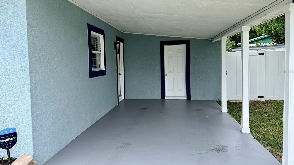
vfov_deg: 42.8
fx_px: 211
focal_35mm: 27
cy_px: 72
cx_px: 145
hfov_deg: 69.8
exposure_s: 1/1271
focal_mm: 6.76
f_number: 1.78
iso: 80
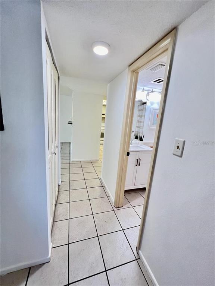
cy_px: 143
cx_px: 108
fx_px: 108
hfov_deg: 89.9
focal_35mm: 13
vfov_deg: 106.2
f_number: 1.8
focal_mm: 1.57
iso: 160
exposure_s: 1/60
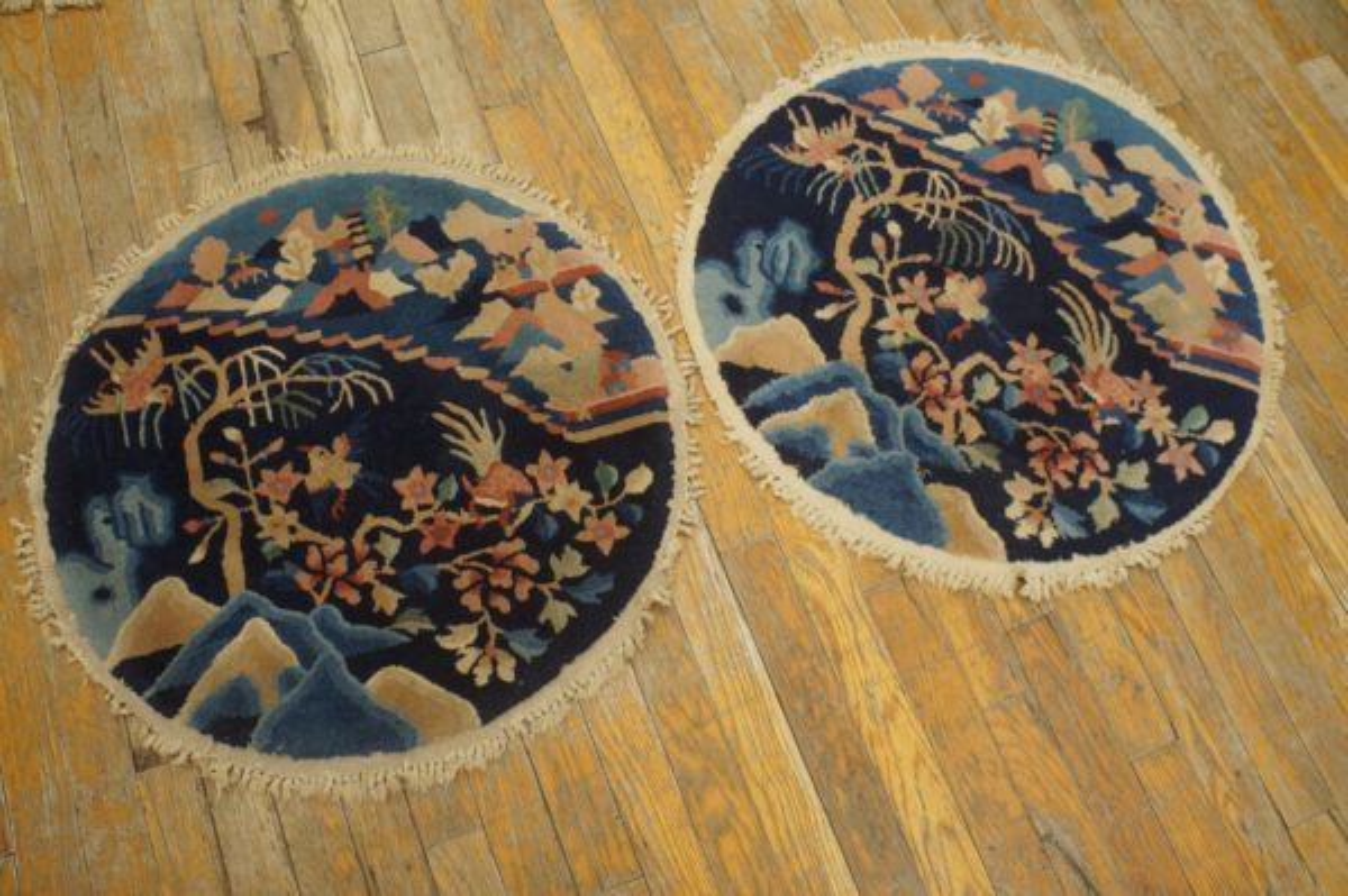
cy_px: 448
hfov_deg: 67.4
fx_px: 1010
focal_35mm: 27
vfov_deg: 47.9
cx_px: 674
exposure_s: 1/60
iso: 800
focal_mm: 18
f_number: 4
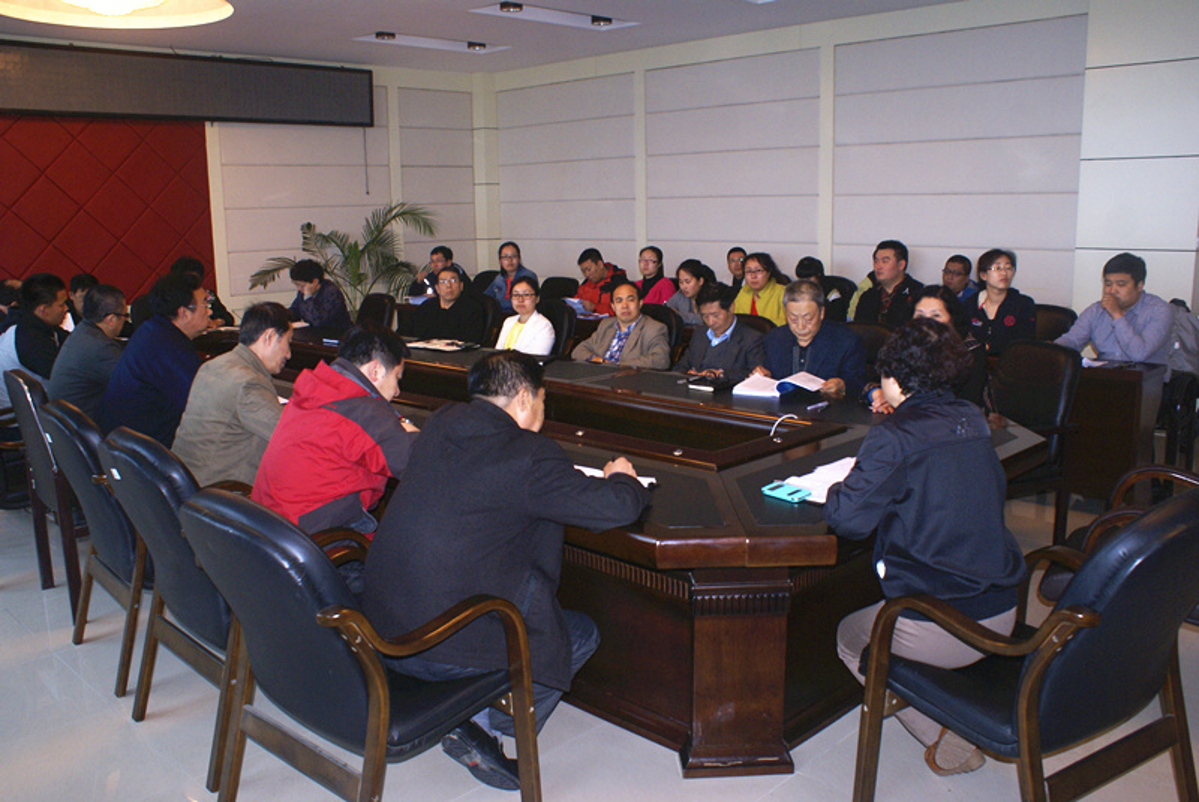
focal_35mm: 30
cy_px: 401
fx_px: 1000
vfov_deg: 43.7
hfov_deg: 61.9
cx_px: 600
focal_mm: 20
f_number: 5.6
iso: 400
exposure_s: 1/60
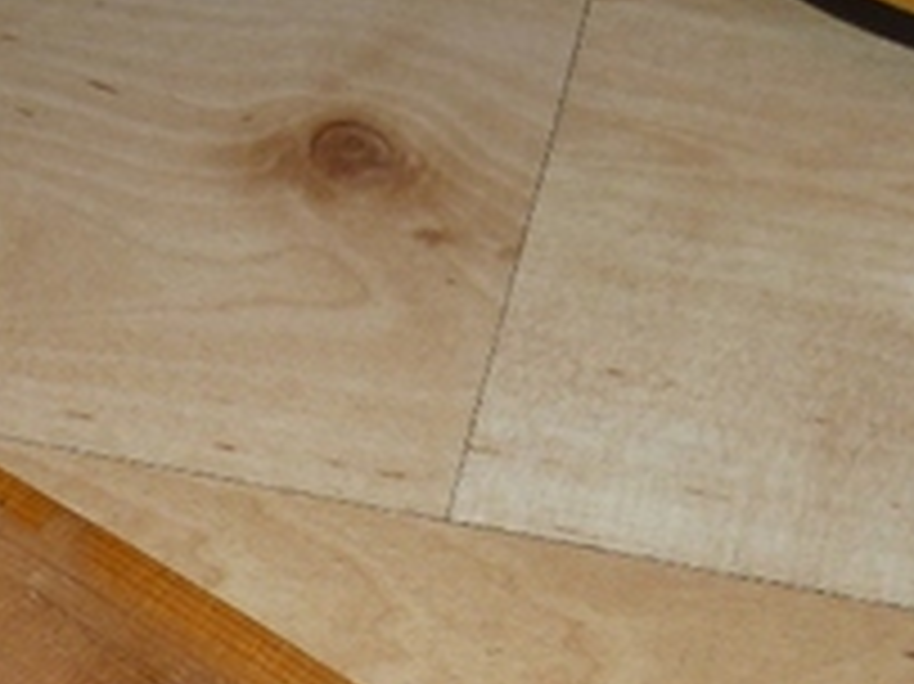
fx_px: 2085
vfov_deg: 17.4
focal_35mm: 79
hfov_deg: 23.5
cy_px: 914
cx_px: -32
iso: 100
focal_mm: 4.1
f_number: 3.3
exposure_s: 1/30
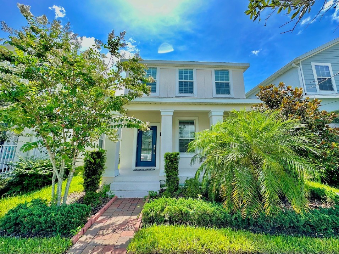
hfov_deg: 98.1
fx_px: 147
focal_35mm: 15
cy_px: 119
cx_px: 176
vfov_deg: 81.7
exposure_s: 1/483
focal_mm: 2.22
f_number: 2.2
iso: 40
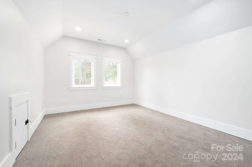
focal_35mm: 14
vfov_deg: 81.1
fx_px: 98
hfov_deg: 104.3
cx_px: 126
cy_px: 84
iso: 400
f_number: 8
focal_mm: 14
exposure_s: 1/60
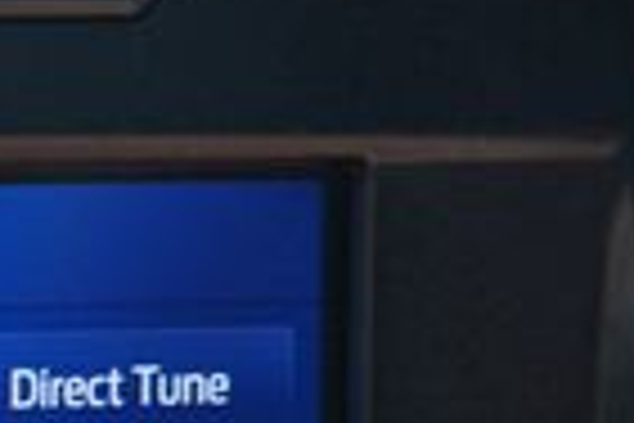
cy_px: 675
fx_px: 3949
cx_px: -773
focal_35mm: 224
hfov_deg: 8.5
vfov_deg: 6.0
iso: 250
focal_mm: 33
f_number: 5
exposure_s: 1/60
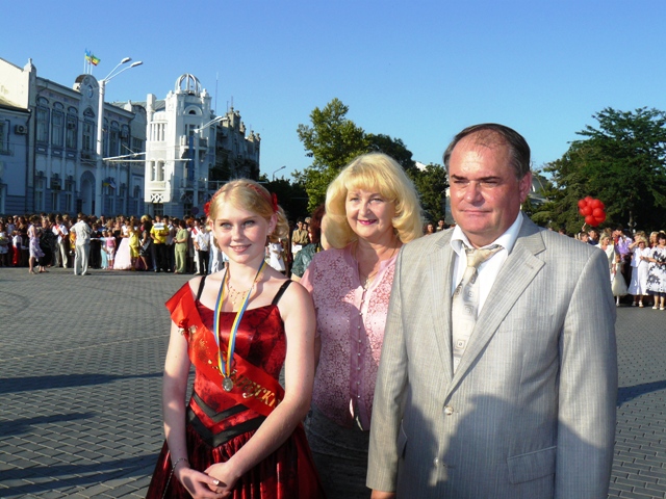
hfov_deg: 51.4
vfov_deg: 39.7
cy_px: 250
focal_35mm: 36
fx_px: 693
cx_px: 333
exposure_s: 1/400
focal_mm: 6
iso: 100
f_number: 5.6
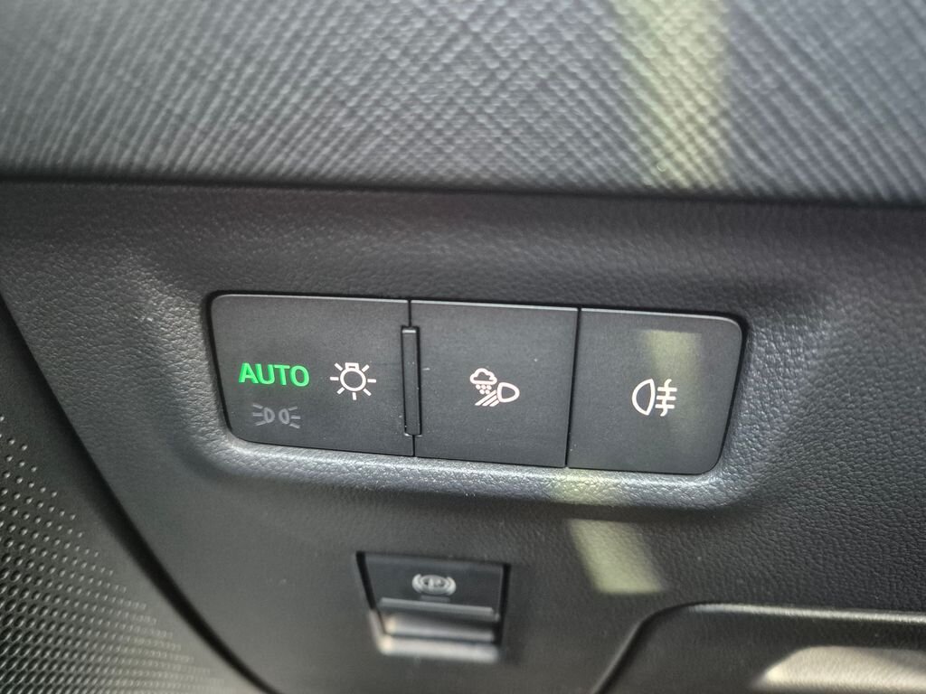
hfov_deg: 73.9
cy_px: 347
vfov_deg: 58.9
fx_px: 615
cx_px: 463
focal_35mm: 23
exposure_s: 1/50
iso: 1600
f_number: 1.8
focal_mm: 5.4
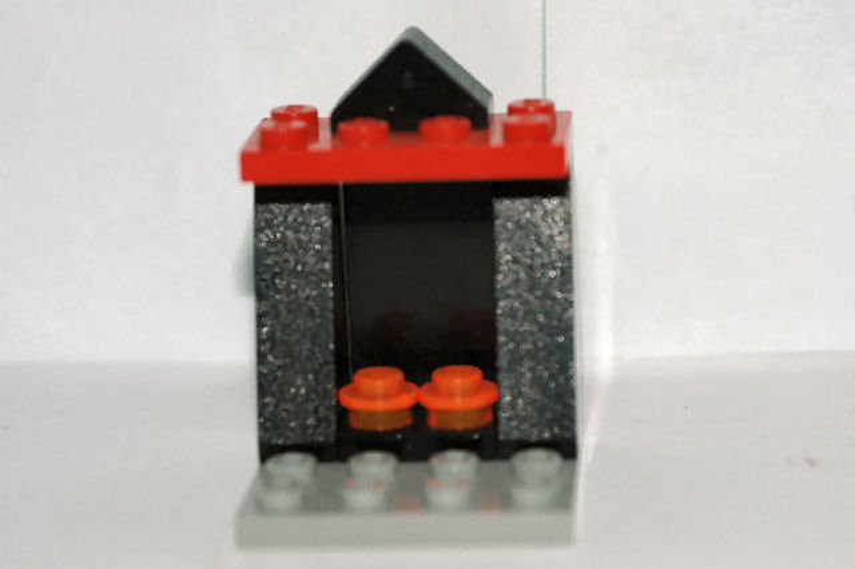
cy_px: 284
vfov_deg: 15.2
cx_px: 428
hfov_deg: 22.6
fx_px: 2136
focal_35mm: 90
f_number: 6.3
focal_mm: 60
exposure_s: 1/125
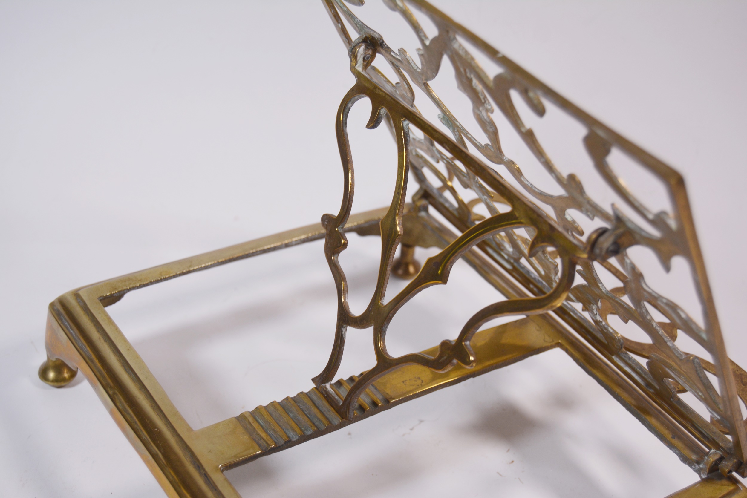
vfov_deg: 22.6
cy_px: 249
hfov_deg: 33.4
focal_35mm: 60
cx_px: 374
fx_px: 1245
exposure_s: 1/125
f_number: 5.6
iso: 200
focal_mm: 40
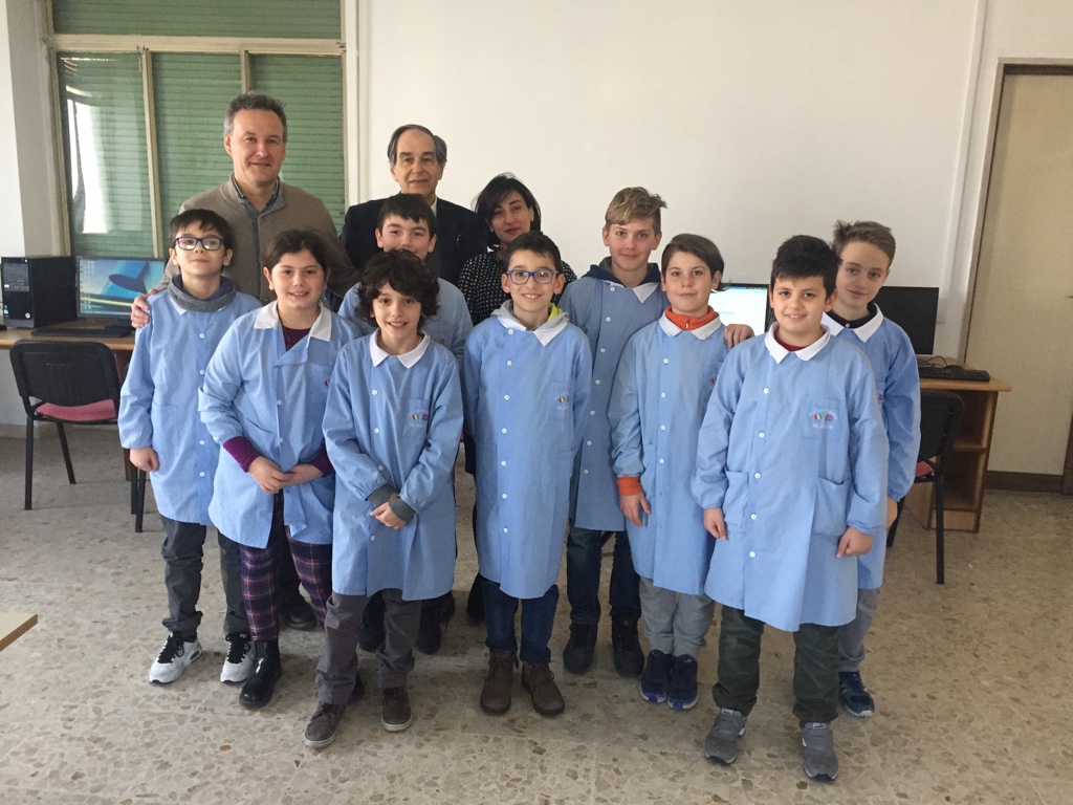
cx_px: 536
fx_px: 899
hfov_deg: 61.7
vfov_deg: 48.2
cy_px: 402
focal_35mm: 29
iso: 200
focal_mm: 4.15
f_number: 2.2
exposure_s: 1/33
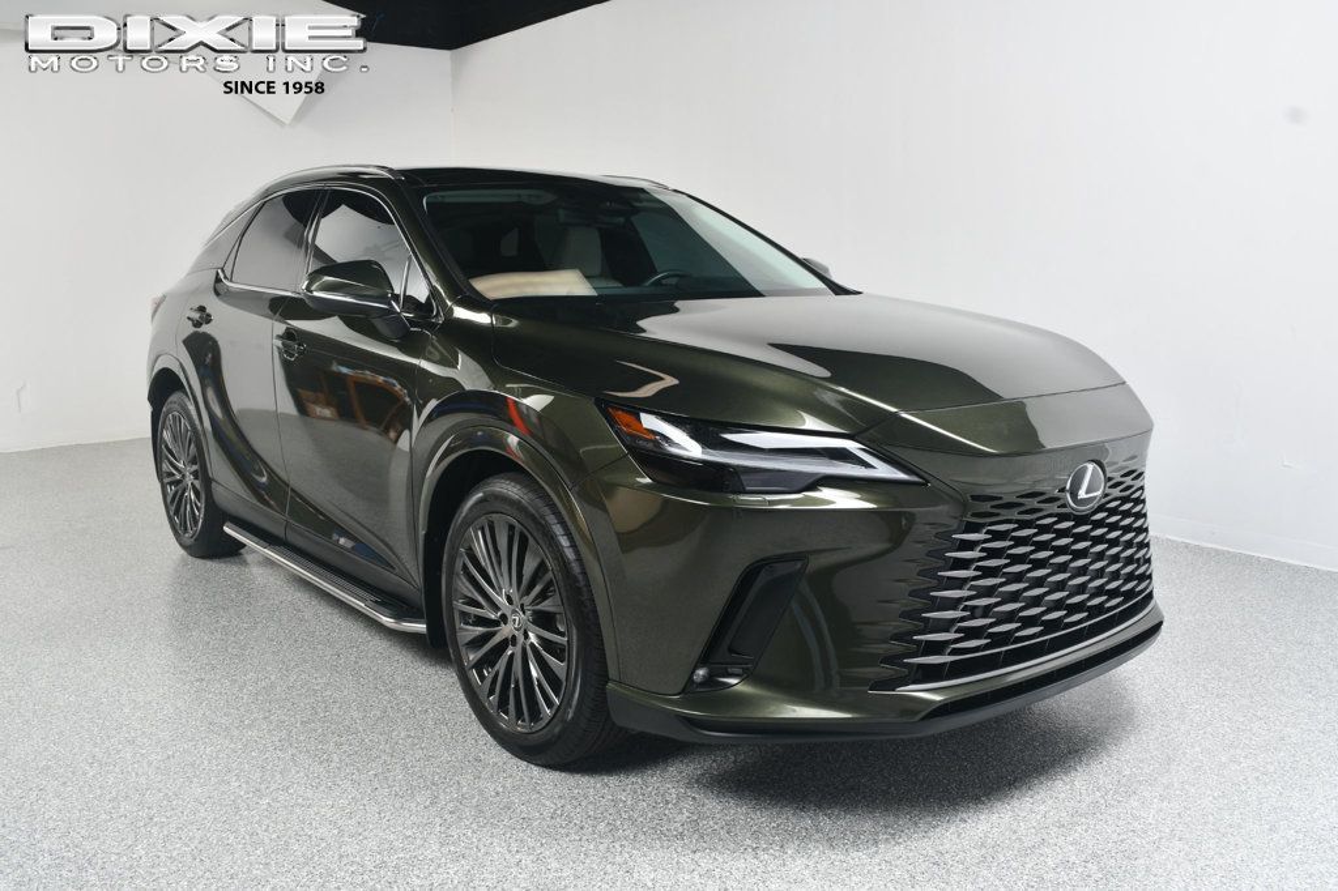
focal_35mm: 30
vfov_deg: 43.6
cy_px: 446
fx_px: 1115
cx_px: 669
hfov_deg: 61.9
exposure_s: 1/160
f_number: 8
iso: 100
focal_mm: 20
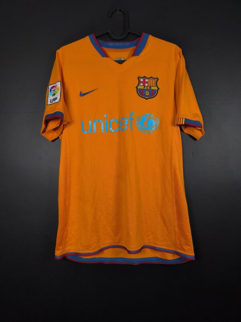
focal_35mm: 23
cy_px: 161
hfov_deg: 58.9
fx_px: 214
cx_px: 120
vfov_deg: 73.9
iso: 400
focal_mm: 6.57
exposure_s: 1/160
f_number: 1.6
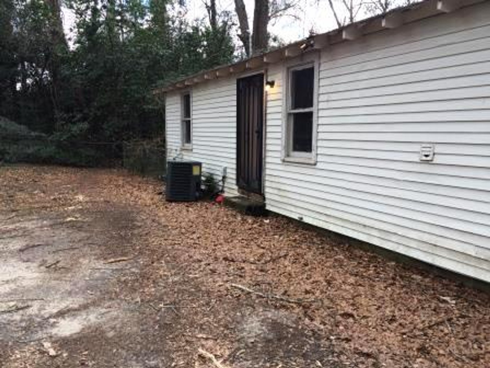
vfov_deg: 48.2
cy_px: 184
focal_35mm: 29
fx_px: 411
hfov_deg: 61.7
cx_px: 245
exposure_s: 1/423
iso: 32
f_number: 2.2
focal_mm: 4.15
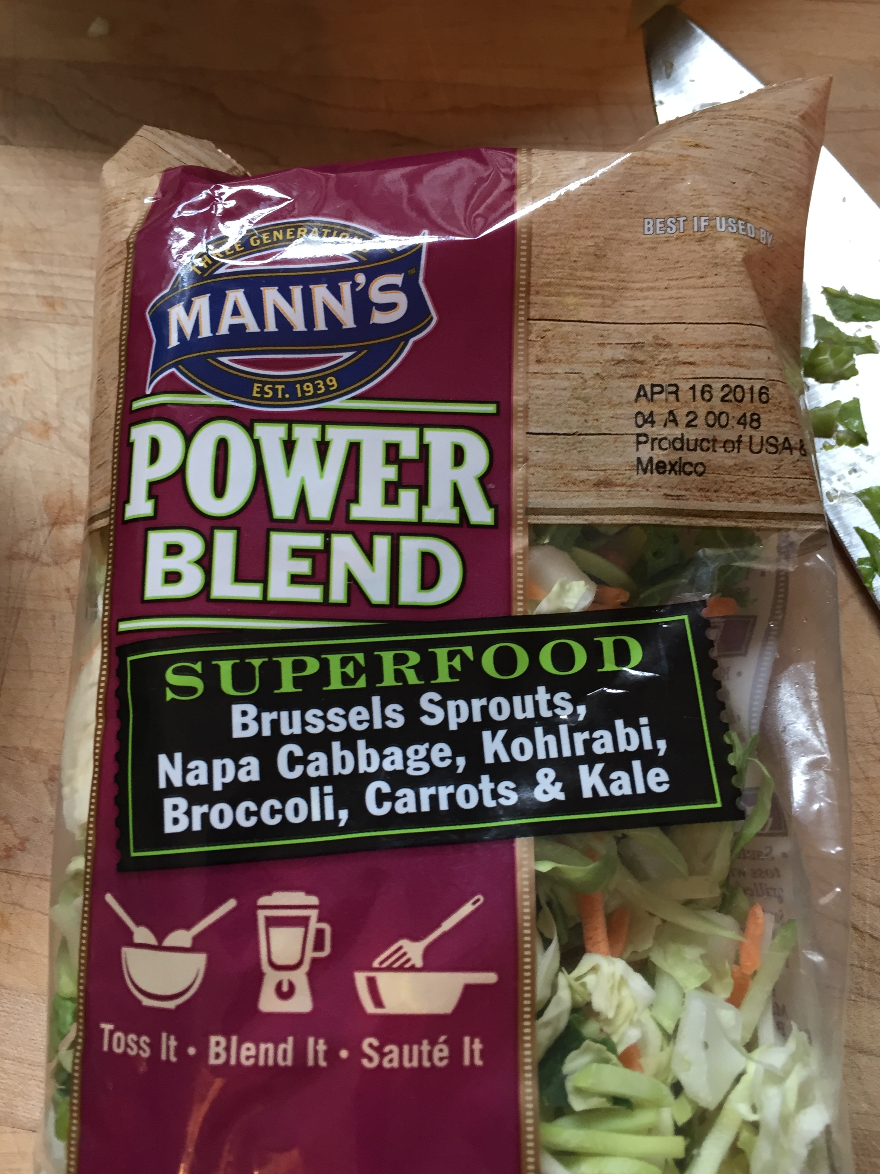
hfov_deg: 46.8
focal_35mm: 30
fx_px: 1017
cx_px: 437
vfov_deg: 60.0
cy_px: 569
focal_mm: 4.15
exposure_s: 1/30
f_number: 2.2
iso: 80
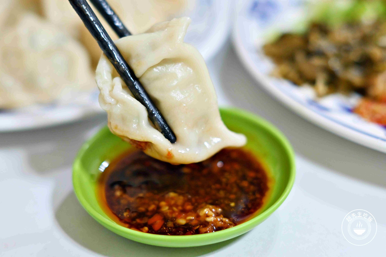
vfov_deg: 18.2
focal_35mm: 75
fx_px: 804
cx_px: 193
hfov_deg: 27.0
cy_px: 128
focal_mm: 50
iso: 900
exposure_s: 1/160
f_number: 2
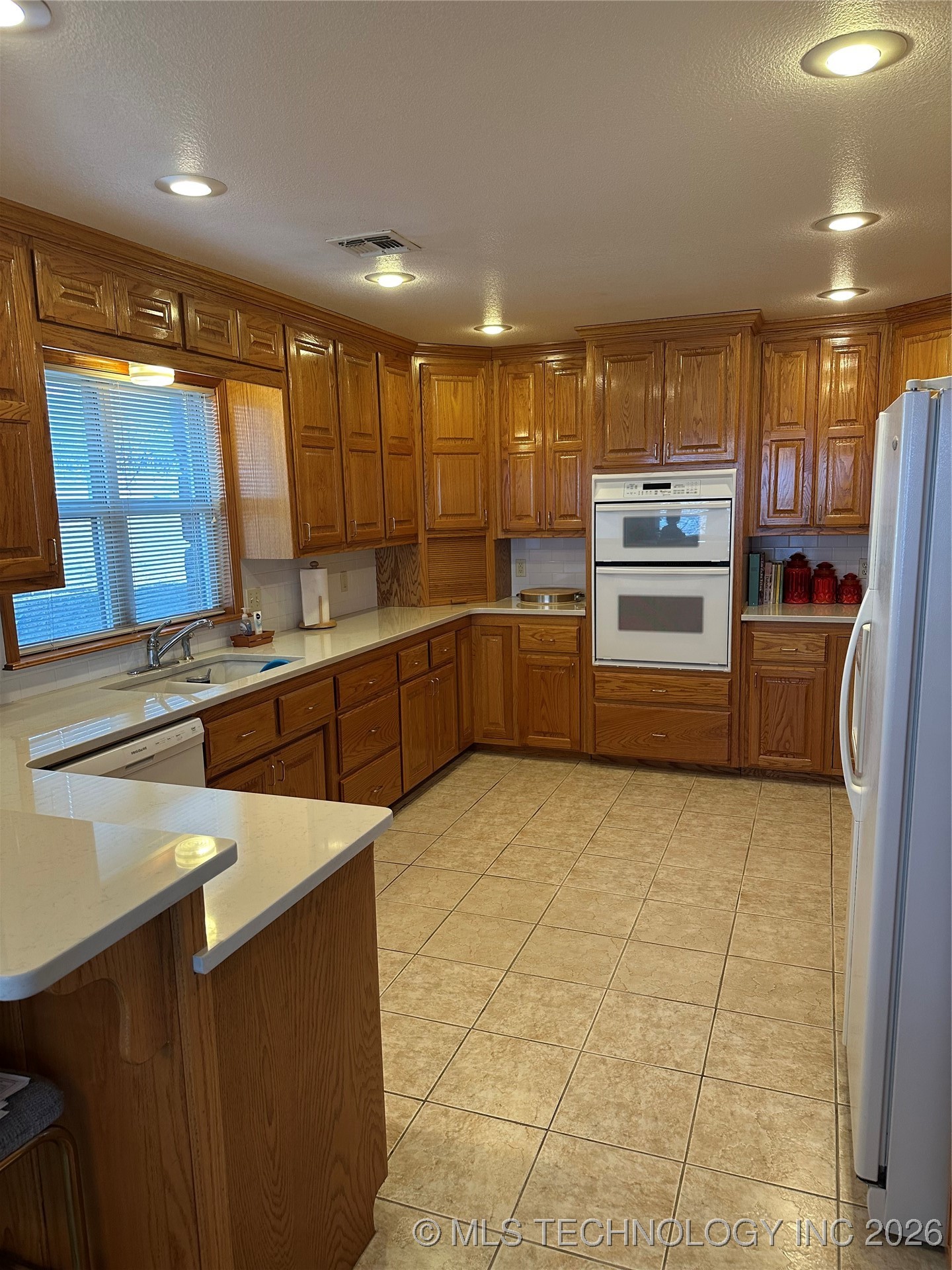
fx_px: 880
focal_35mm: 24
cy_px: 635
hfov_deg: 56.8
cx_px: 476
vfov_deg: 71.6
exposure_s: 1/120
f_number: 1.78
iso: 200
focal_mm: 6.86
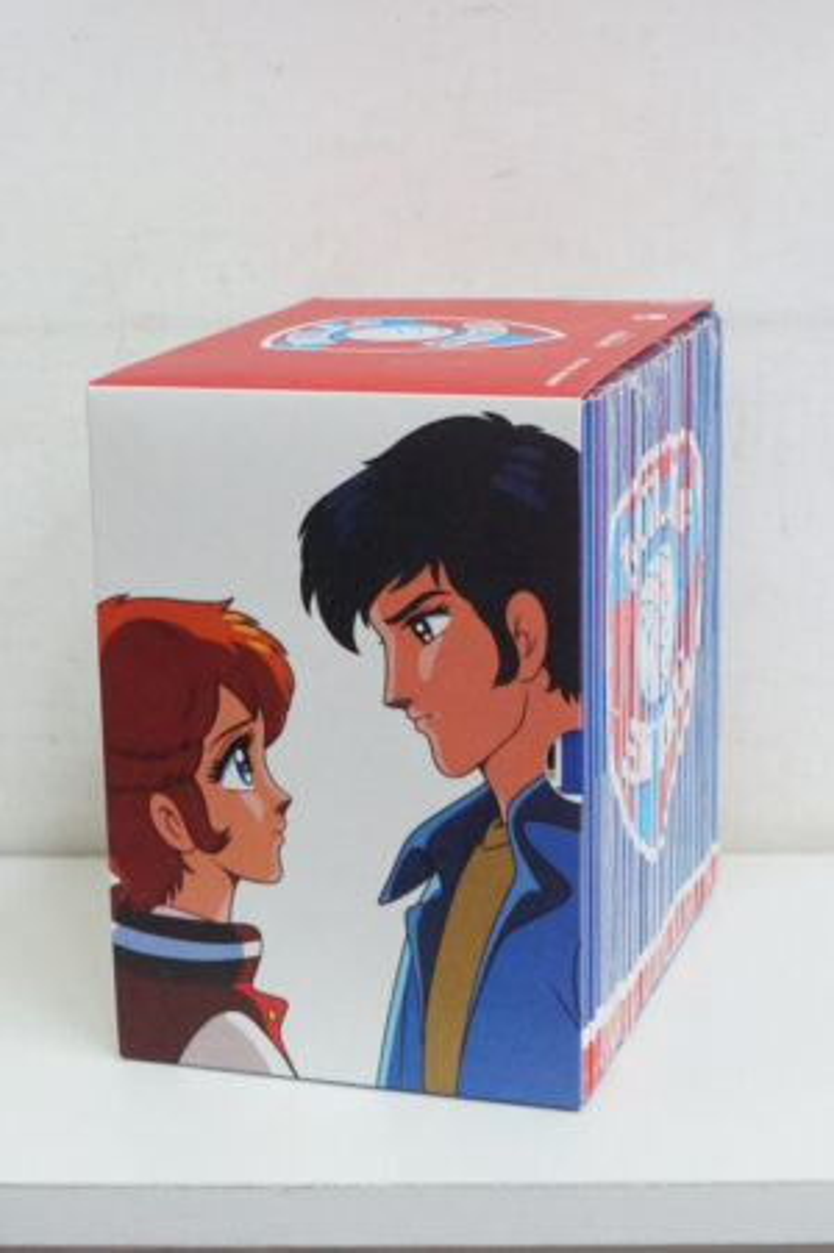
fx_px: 1044
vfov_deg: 62.0
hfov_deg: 43.5
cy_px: 626
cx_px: 417
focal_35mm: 30
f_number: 5
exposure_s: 1/60
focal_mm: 20
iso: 1600
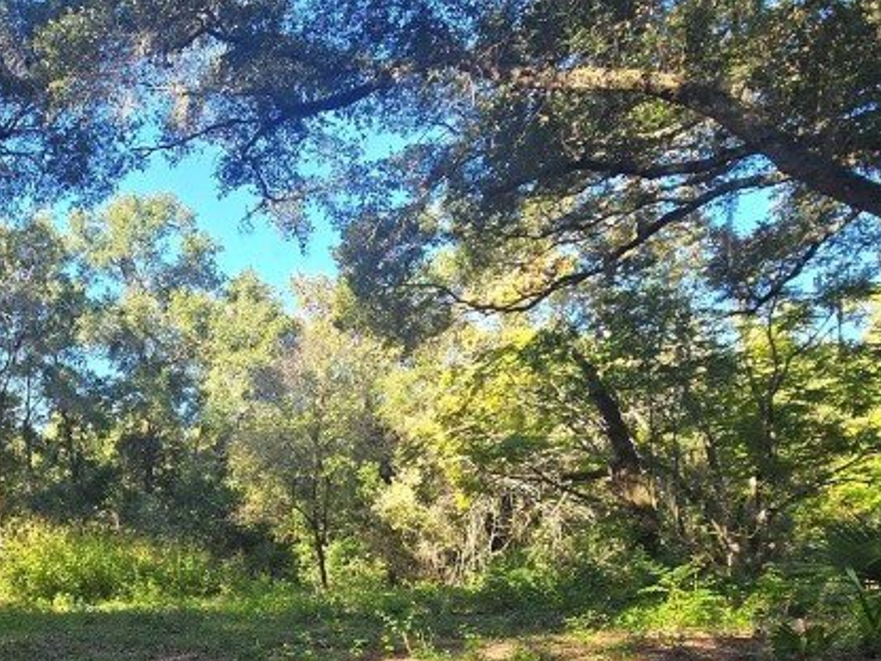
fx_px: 814
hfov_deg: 48.7
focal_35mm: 32
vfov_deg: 41.6
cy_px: 557
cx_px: 40
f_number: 2.2
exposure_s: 1/265
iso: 50
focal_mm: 2.2
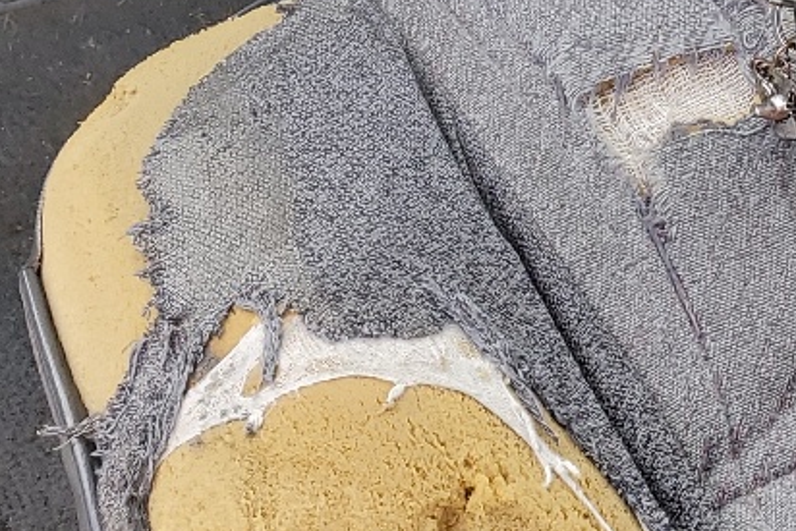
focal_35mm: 105
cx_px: 954
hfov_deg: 18.4
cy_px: -539
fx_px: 2322
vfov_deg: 11.7
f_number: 1.5
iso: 50
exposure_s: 1/312
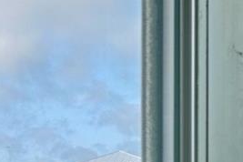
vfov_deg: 11.4
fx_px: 790
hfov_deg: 14.6
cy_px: 208
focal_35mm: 117
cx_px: -238
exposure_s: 1/750
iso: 320
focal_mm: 13
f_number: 8
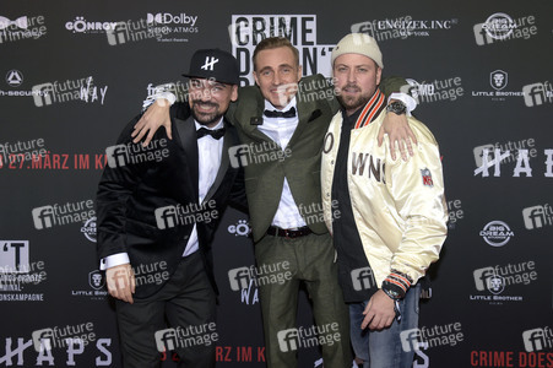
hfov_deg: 54.5
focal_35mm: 35
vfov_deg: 37.8
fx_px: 537
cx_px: 276
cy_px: 184
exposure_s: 1/250
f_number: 5
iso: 500
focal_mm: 35
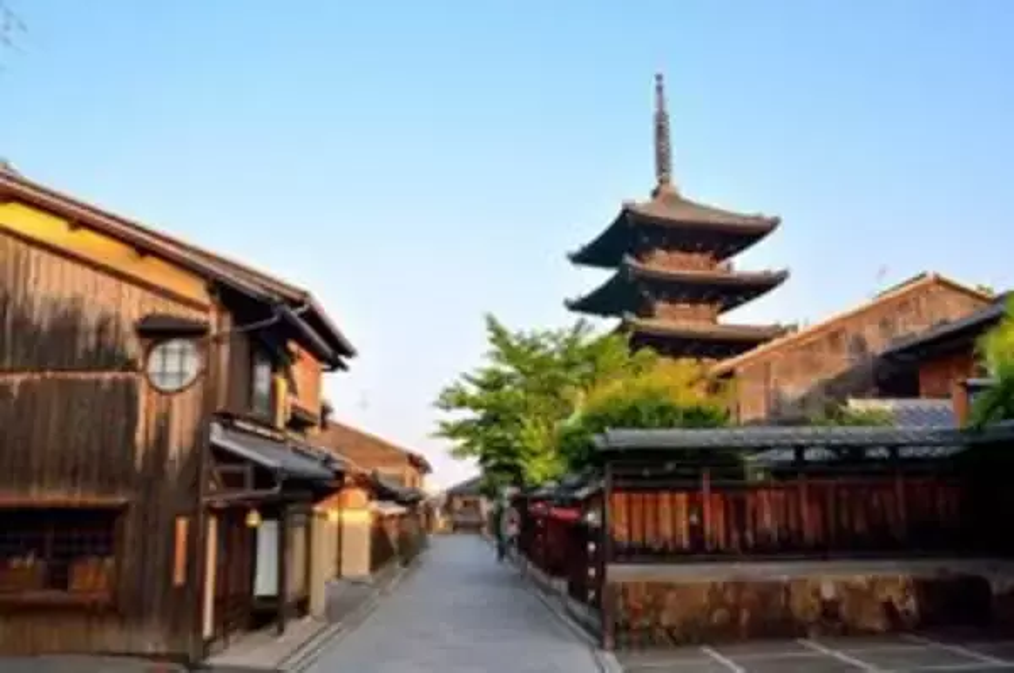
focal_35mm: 30
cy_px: 336
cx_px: 507
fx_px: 844
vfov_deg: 43.5
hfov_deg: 62.0
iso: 100
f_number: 9
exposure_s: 1/60
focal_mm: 20
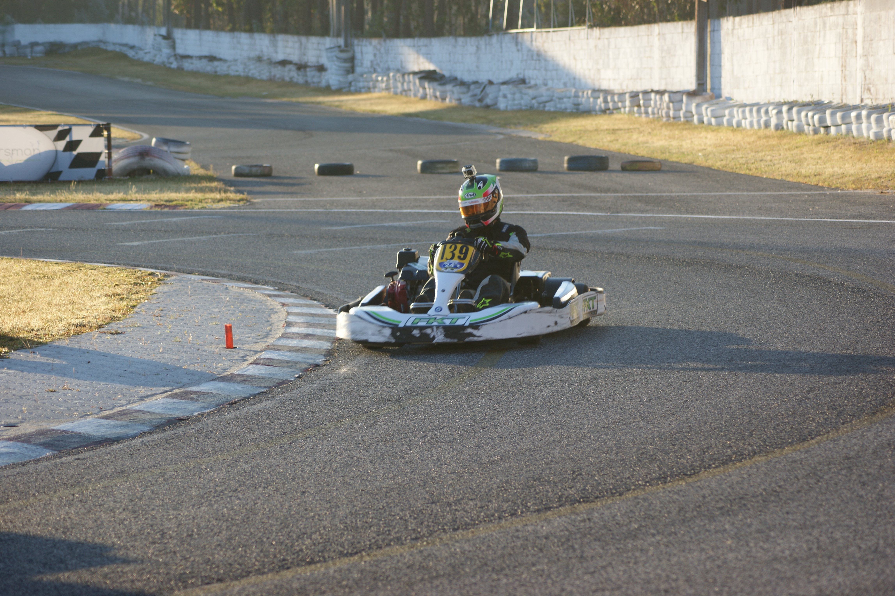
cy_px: 298
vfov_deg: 10.7
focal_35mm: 128
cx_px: 448
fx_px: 3168
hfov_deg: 16.1
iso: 100
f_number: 4.5
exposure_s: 1/160
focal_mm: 85
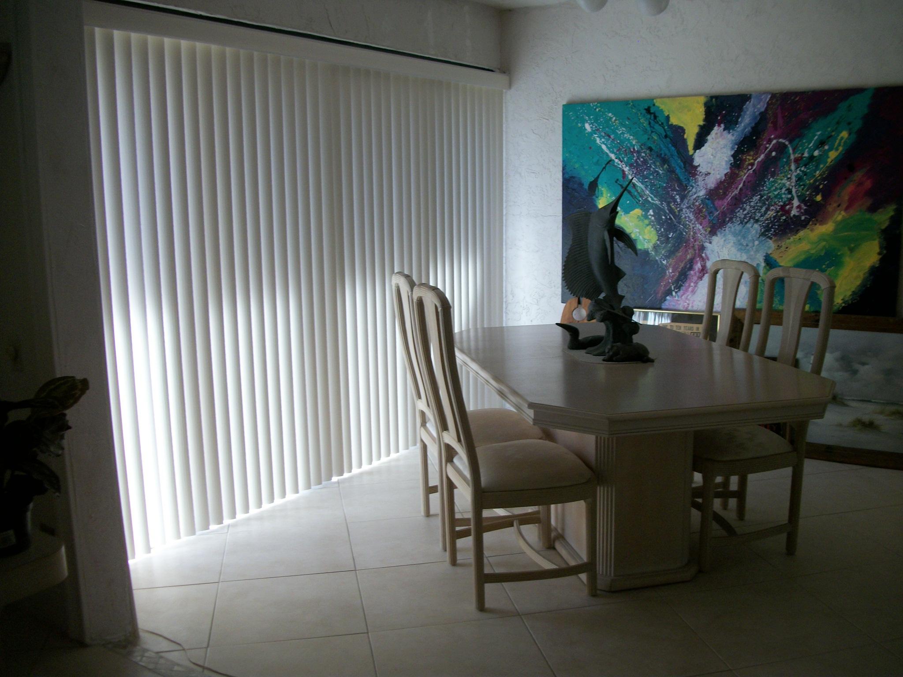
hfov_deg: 56.8
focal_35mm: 32
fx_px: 835
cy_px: 338
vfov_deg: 44.2
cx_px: 452
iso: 82
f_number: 2.9
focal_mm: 5.7
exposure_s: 1/30
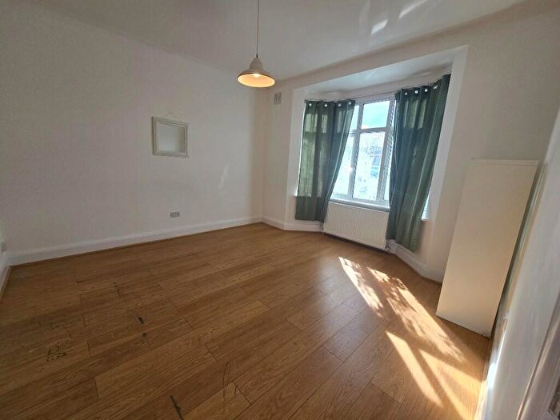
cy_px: 210
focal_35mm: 13
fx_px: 210
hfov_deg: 106.2
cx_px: 280
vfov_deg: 89.9
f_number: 2.2
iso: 50
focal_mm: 2.2
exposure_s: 1/303
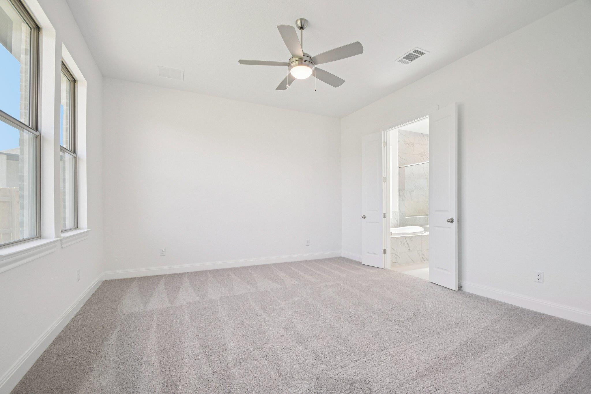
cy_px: 197
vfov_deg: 77.3
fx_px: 246
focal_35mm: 15
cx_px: 296
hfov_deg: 100.4
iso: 400
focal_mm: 10
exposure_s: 1/30
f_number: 8
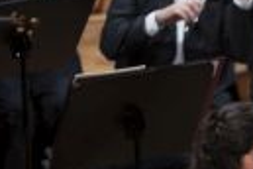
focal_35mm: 622
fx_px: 4371
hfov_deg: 3.3
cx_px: 386
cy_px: 154
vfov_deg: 2.2
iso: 1600
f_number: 2.8
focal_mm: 200
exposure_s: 1/200
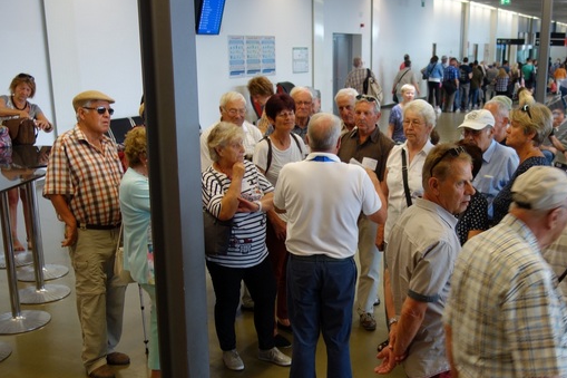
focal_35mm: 44
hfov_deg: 44.0
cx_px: 365
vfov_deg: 30.4
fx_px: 693
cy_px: 220
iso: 125
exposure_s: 1/60
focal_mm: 10.4
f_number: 1.8
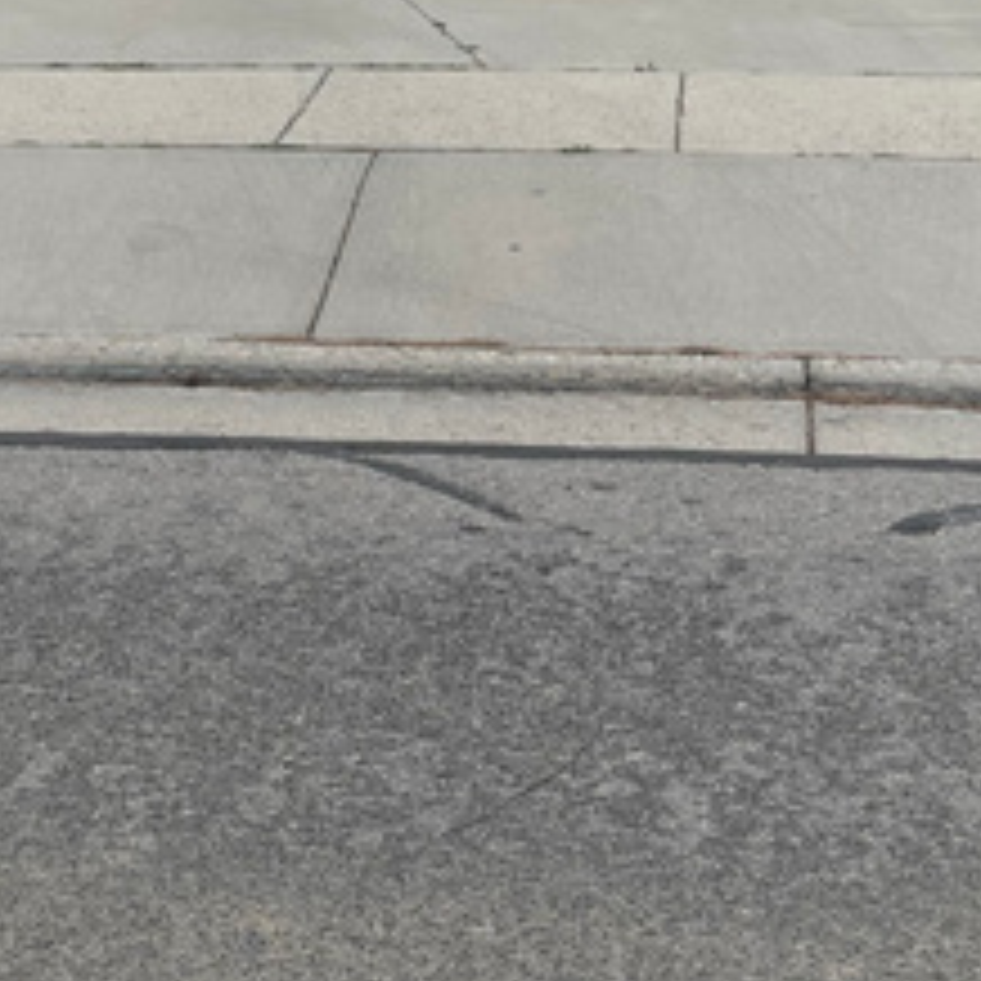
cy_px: 4
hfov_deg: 22.1
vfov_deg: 21.4
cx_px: 306
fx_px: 2501
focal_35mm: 78
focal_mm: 5.1
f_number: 1.6
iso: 32
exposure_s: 1/3257
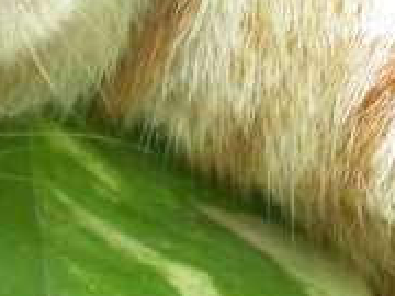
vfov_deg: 2.8
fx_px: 5991
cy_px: -185
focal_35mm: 525
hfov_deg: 3.8
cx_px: -121
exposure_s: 1/12.2
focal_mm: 32
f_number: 5.1
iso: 100
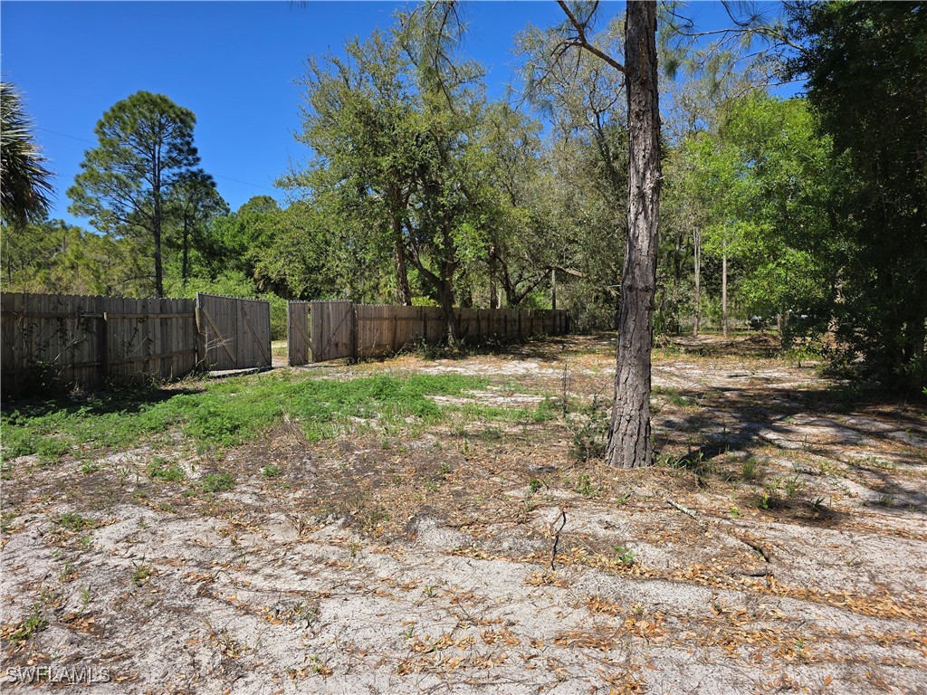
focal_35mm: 23
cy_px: 348
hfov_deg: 73.9
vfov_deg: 58.9
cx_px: 464
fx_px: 616
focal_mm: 6.3
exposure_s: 1/652
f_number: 1.7
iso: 12
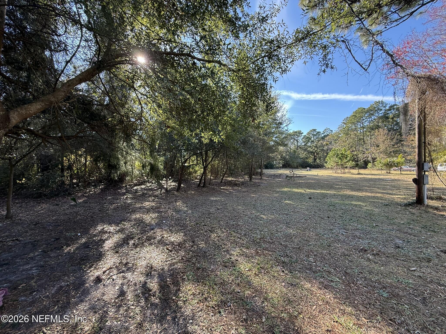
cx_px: 223
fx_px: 180
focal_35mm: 14
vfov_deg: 85.7
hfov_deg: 102.1
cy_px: 167
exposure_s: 1/186
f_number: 2.2
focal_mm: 2.22
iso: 64
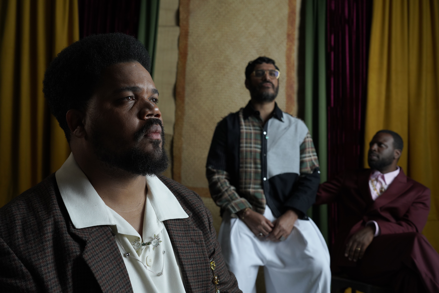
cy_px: 146
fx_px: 427
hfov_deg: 54.4
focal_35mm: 35
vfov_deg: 37.9
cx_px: 220
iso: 800
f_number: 5
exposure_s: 1/200
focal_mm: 35
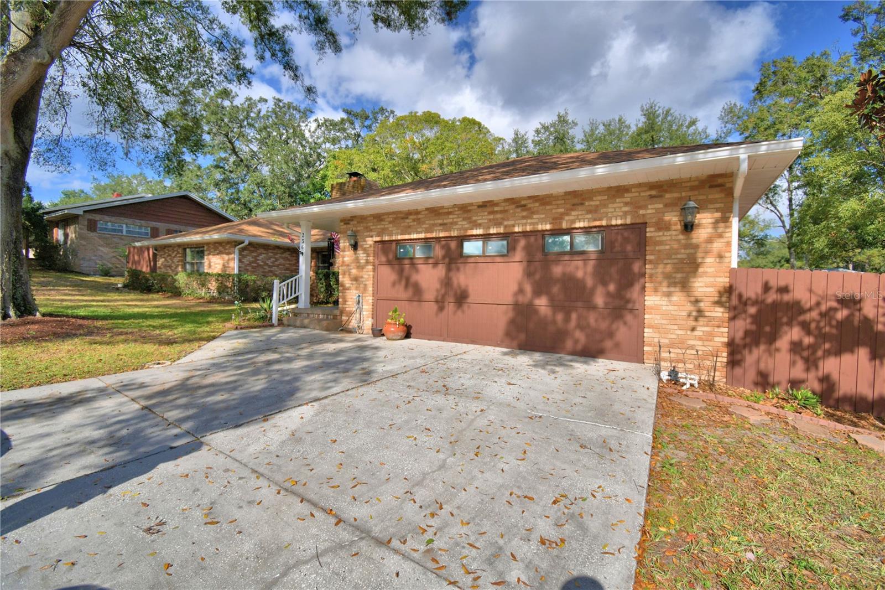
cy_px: 295
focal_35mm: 15
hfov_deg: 100.4
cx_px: 442
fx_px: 369
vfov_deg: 77.3
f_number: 4.5
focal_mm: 10
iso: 100
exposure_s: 1/1600
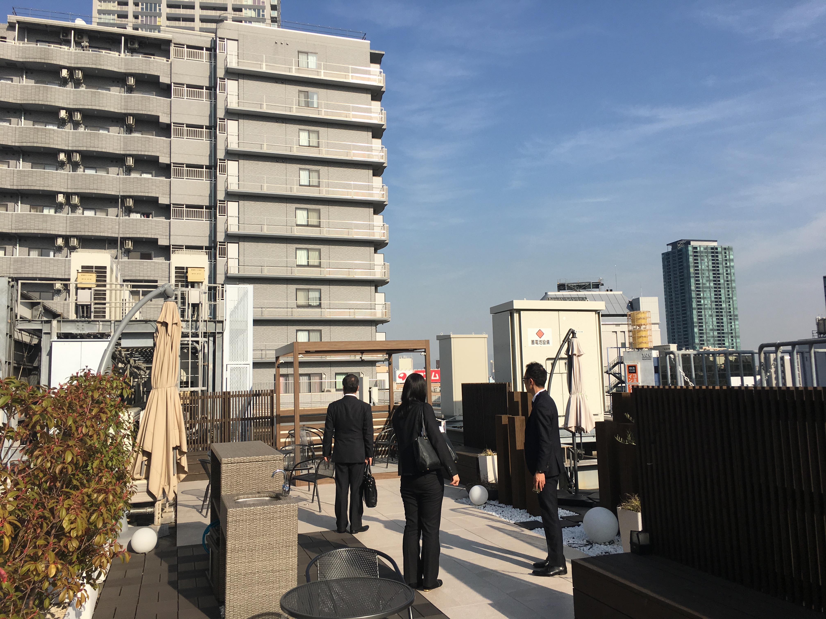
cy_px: 310
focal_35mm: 29
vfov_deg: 48.2
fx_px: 692
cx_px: 413
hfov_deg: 61.7
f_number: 2.2
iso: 25
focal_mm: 4.15
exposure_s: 1/2079
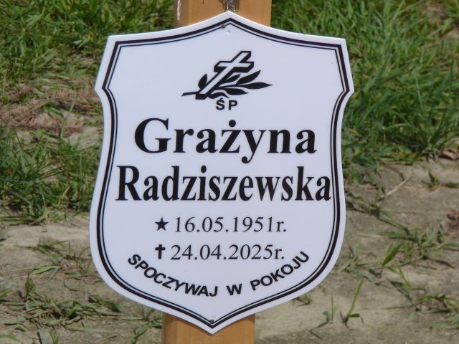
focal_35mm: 168
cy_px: 172
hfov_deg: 11.8
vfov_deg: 8.8
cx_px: 230
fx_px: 2228
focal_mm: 25
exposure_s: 1/500
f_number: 7.1
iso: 80
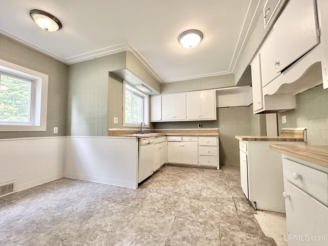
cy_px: 123
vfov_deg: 85.7
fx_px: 133
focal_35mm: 14
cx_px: 164
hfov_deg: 102.1
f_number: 2.2
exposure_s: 1/120
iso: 250
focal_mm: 2.22
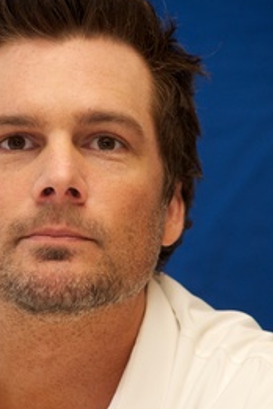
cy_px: 245
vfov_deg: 6.7
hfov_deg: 4.5
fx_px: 3483
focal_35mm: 307
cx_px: 100
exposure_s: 1/60
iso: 800
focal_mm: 200
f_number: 5.6
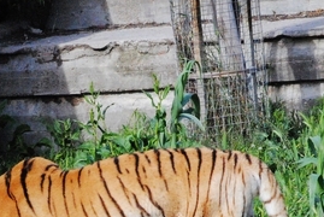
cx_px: -4
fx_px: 4424
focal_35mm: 491
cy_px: 286
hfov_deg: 4.2
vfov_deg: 2.8
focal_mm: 110
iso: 1600
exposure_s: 1/1600
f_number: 8
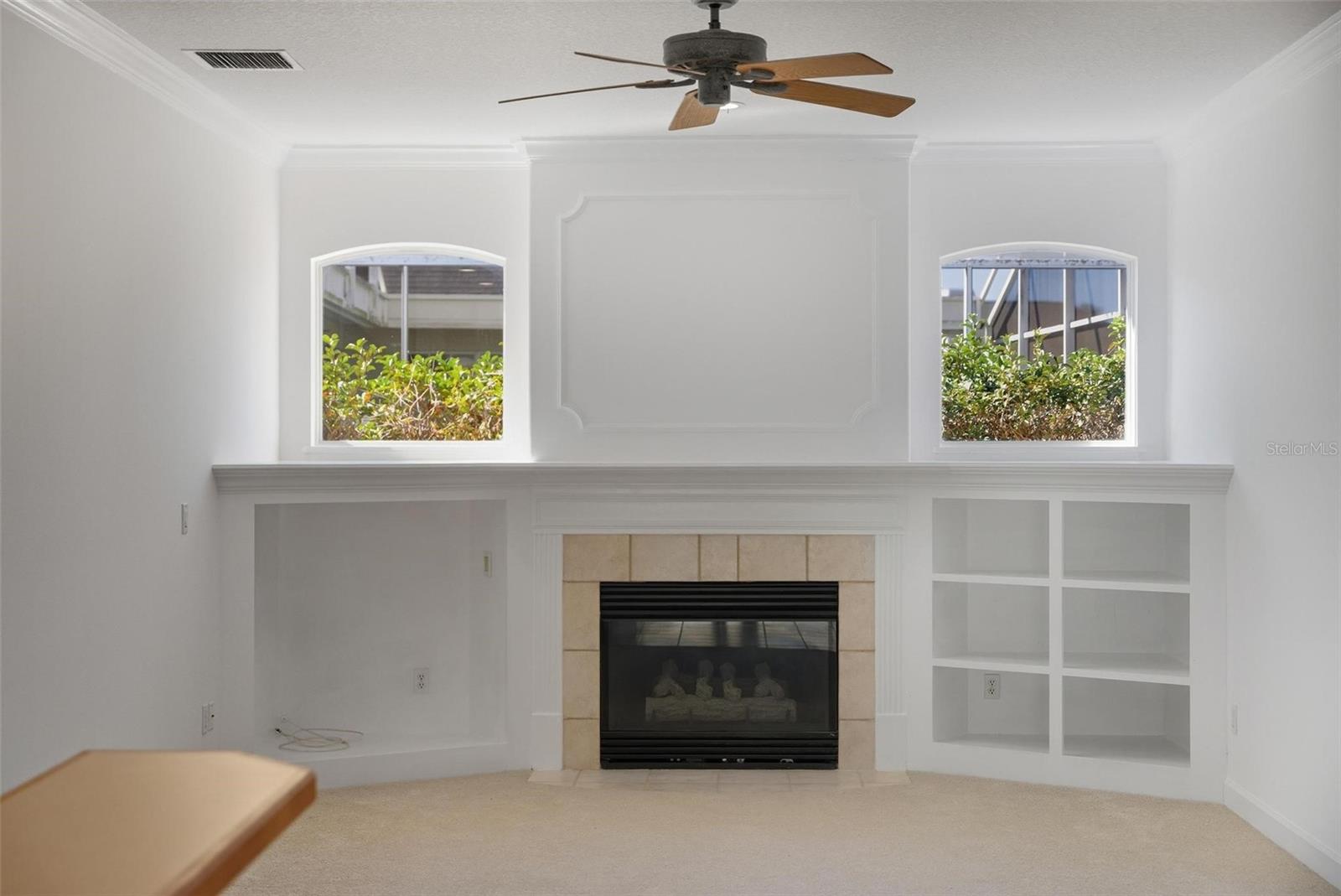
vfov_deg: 27.3
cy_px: 448
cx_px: 670
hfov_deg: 39.9
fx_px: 1845
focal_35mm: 50
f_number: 3.5
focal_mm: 49.5
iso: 80
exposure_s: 1/100
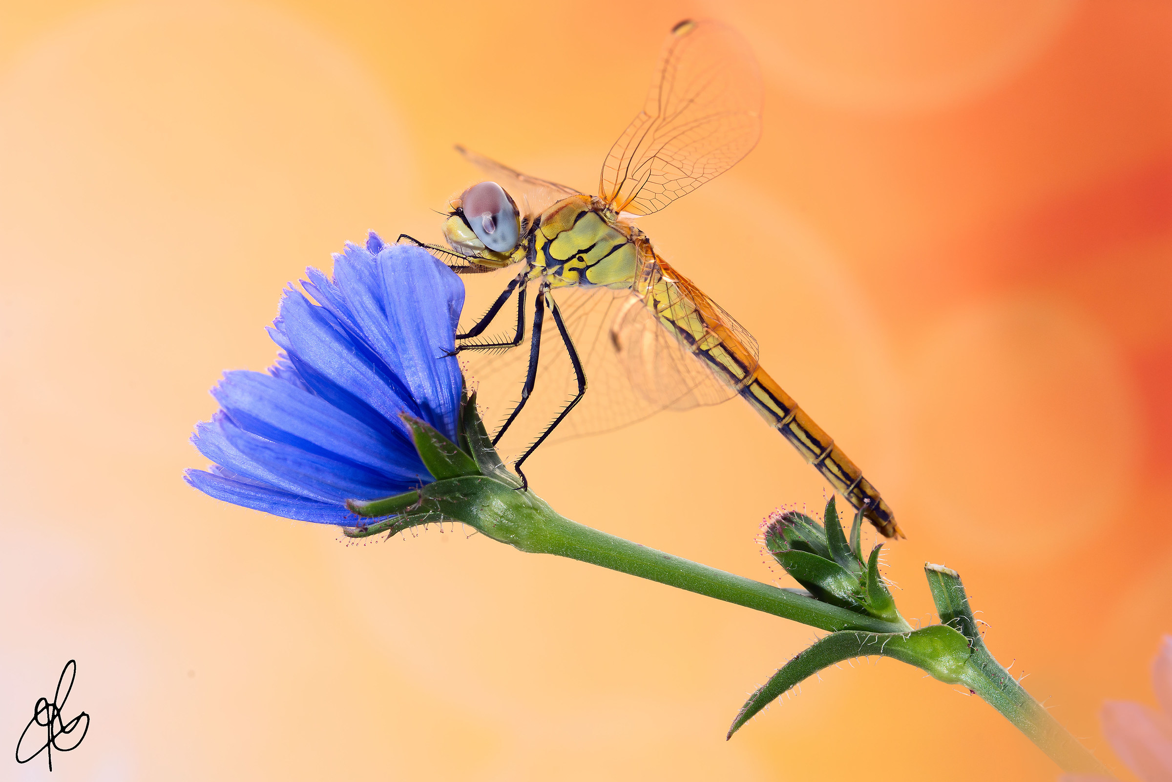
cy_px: 391
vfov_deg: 8.7
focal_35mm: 158
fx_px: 5127
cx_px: 586
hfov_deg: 13.0
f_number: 16
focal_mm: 105
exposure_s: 1/20
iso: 250
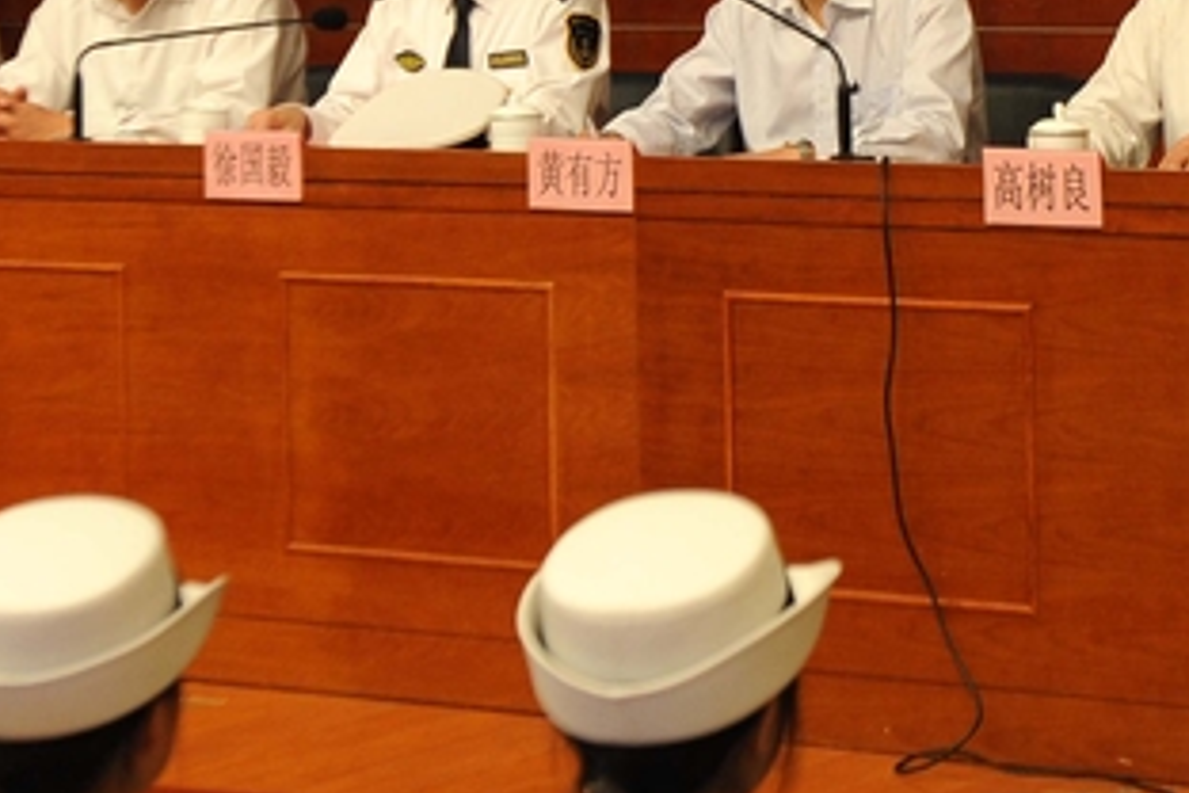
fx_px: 4756
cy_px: -101
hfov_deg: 14.2
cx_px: 770
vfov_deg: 9.4
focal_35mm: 144
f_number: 4.5
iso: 1250
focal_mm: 45
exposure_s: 1/60
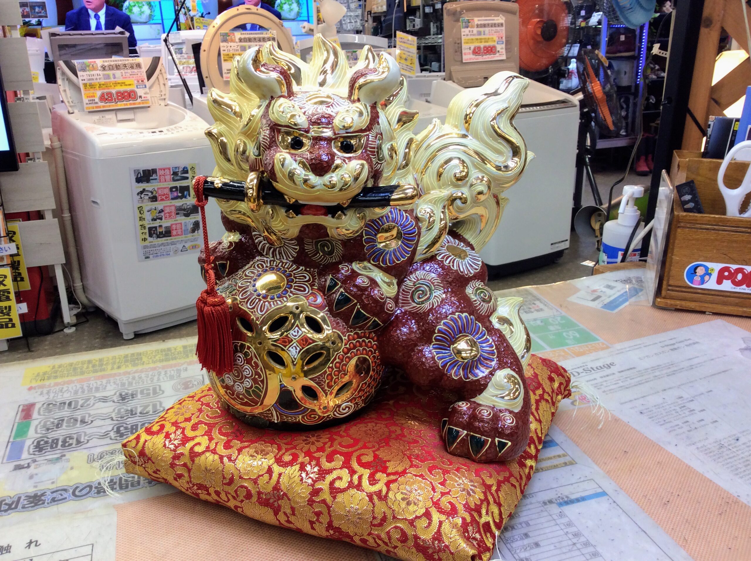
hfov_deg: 56.9
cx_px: 376
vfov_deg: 44.1
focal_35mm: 32
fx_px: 693
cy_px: 280
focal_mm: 3.3
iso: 32
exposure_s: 1/30
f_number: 2.4
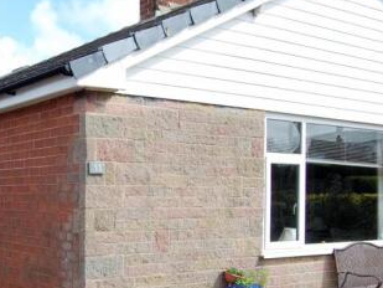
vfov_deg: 26.4
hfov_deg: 34.2
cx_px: 97
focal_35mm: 55
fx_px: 609
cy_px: 200
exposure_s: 1/200
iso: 200
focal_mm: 18
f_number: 7.1
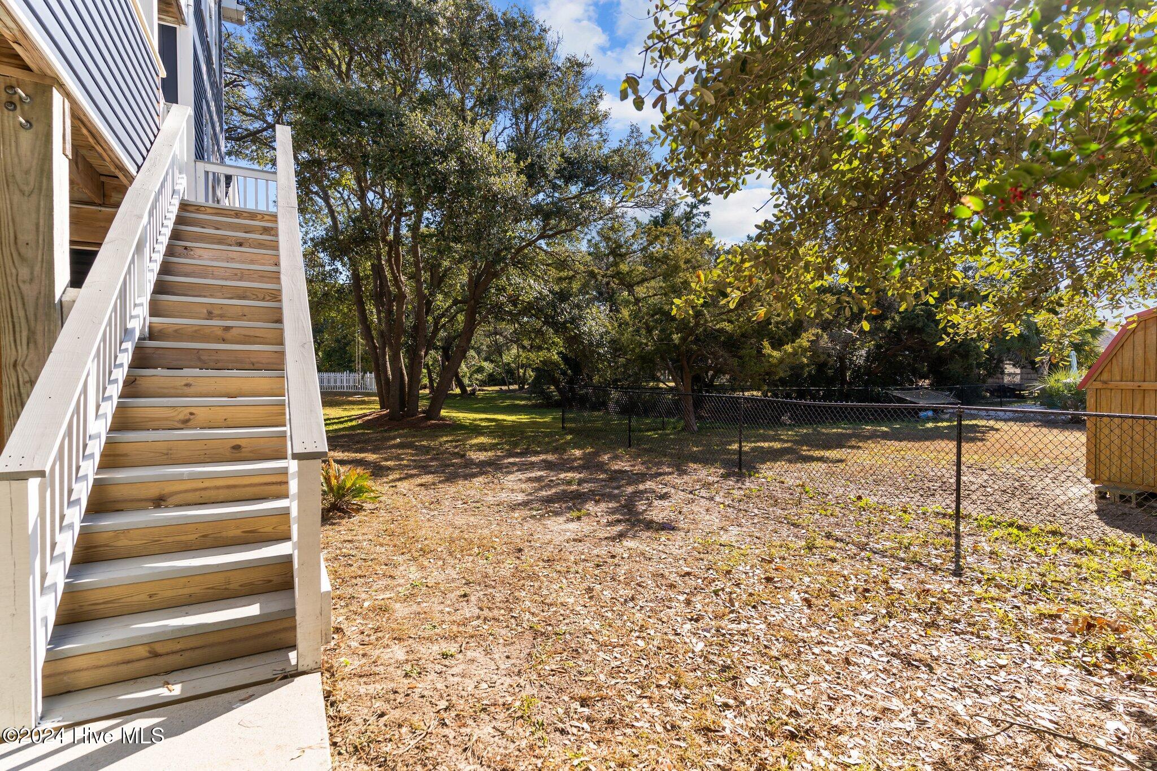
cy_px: 386
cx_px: 578
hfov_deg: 93.3
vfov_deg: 70.4
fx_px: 546
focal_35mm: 17
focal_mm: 17
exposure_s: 1/250
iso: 125
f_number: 5
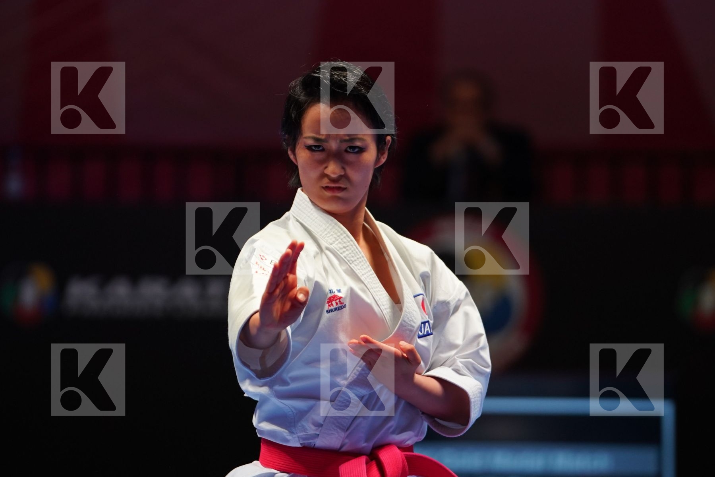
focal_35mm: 300
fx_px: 5958
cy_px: 238
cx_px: 358
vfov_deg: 4.6
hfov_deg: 6.9
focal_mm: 200
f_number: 2.8
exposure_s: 1/500
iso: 1000
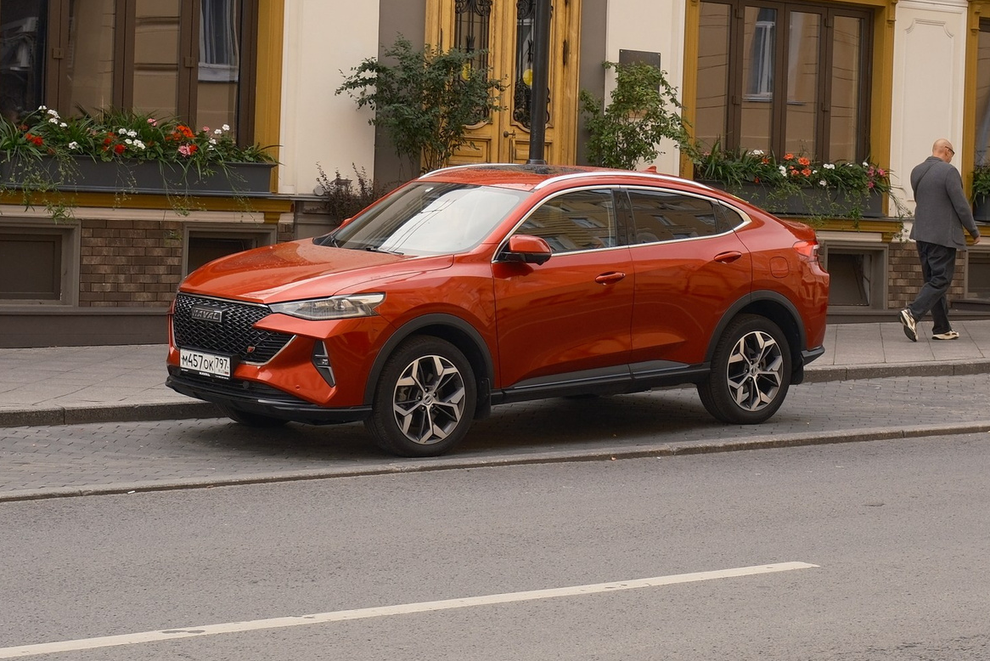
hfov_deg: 22.6
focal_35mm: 90
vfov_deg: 15.2
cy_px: 262
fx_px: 2475
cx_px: 515
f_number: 5.6
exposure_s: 1/420
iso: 320
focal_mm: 27
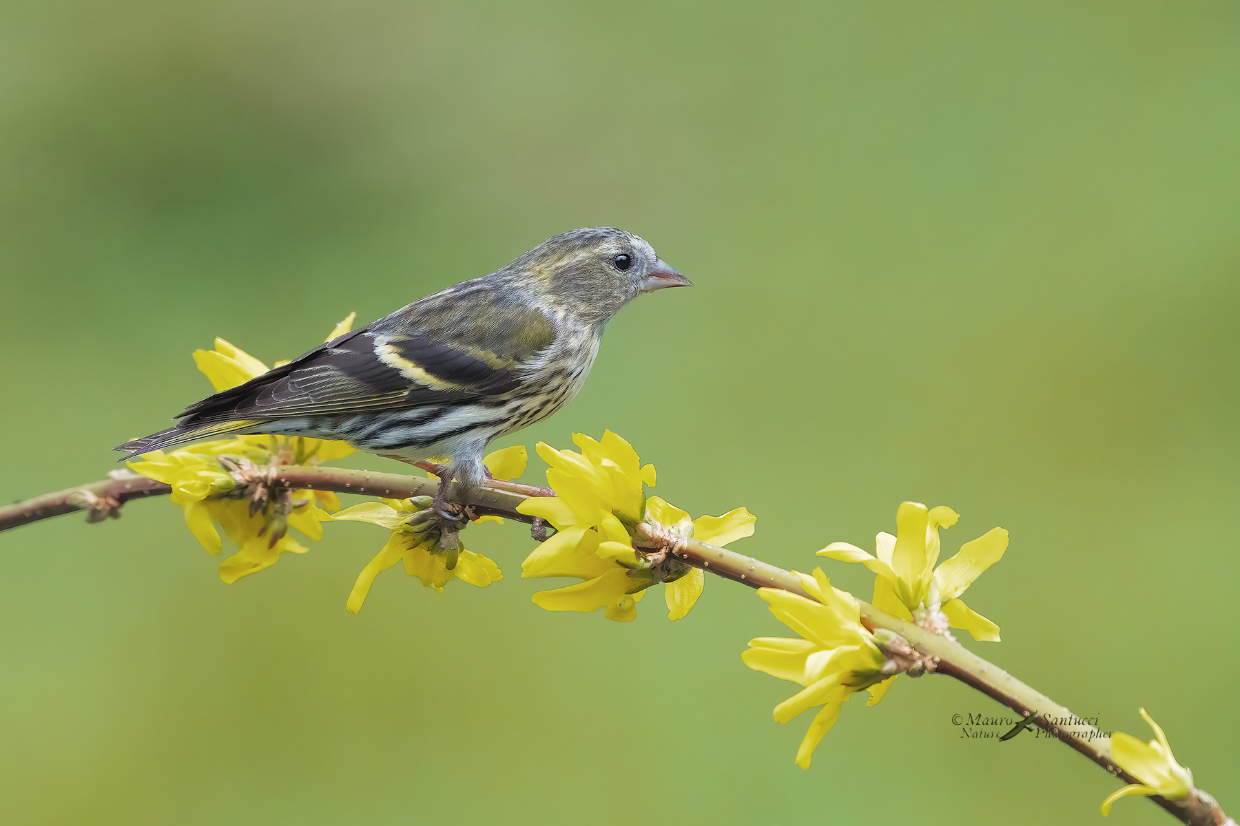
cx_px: 620
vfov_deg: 1.6
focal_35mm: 873
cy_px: 413
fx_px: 30068
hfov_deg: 2.4
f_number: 8
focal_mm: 582
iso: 4000
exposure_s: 1/1250
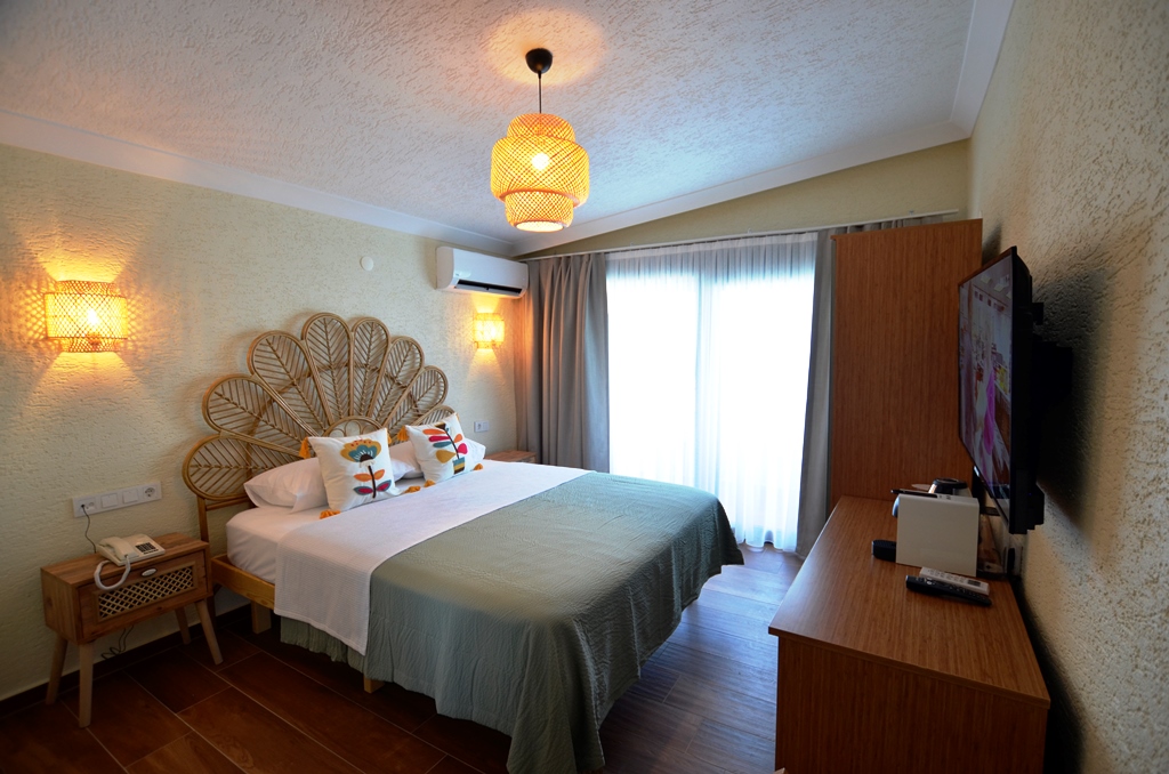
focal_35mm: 15
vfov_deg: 77.1
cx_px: 584
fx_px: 486
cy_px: 387
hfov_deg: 100.5
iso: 400
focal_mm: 10
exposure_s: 1/60
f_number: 4
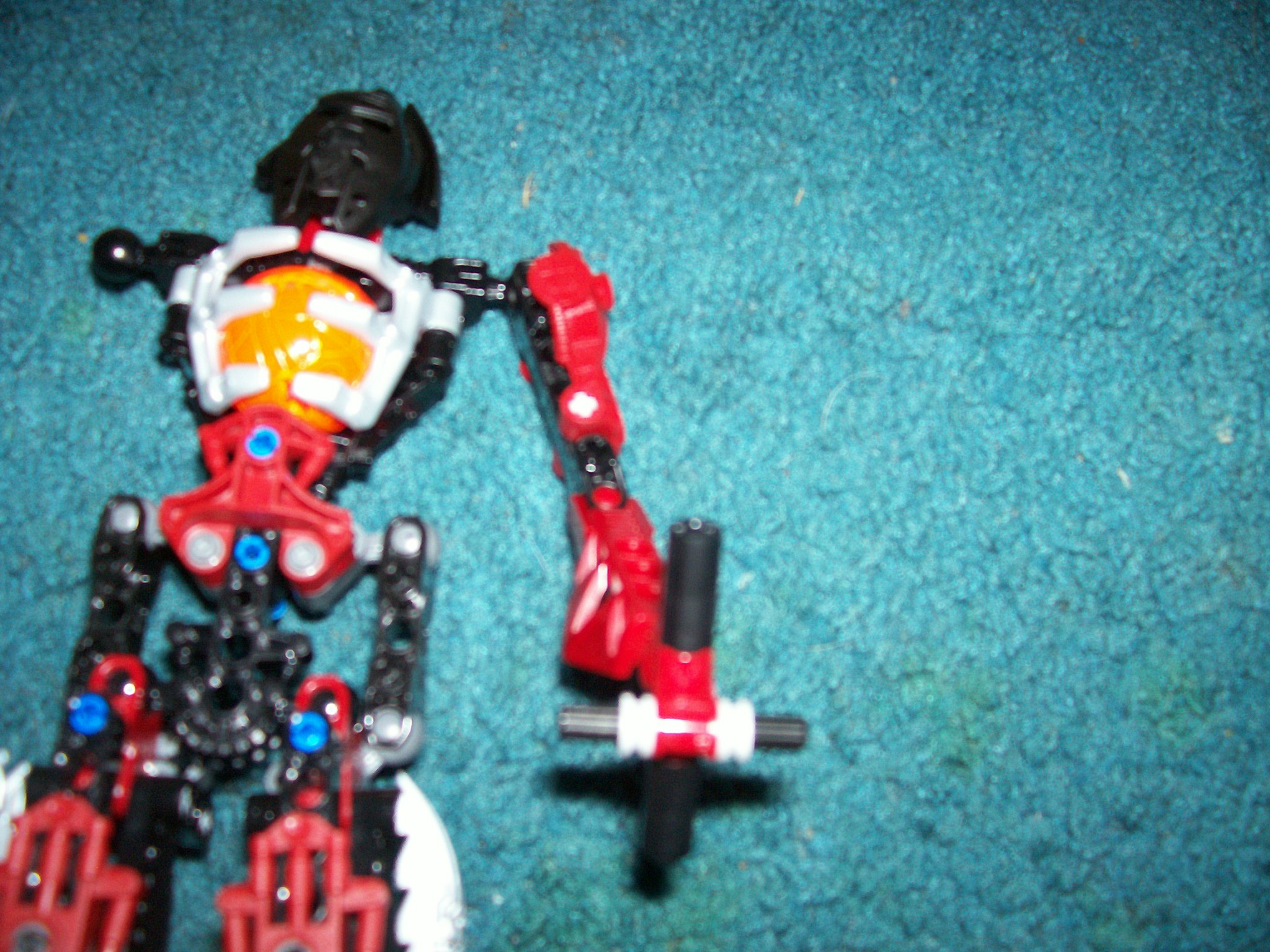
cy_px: 476
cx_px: 635
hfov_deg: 54.0
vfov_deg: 41.8
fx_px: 1247
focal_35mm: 34
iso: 140
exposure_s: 1/112
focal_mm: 5.6
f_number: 2.7
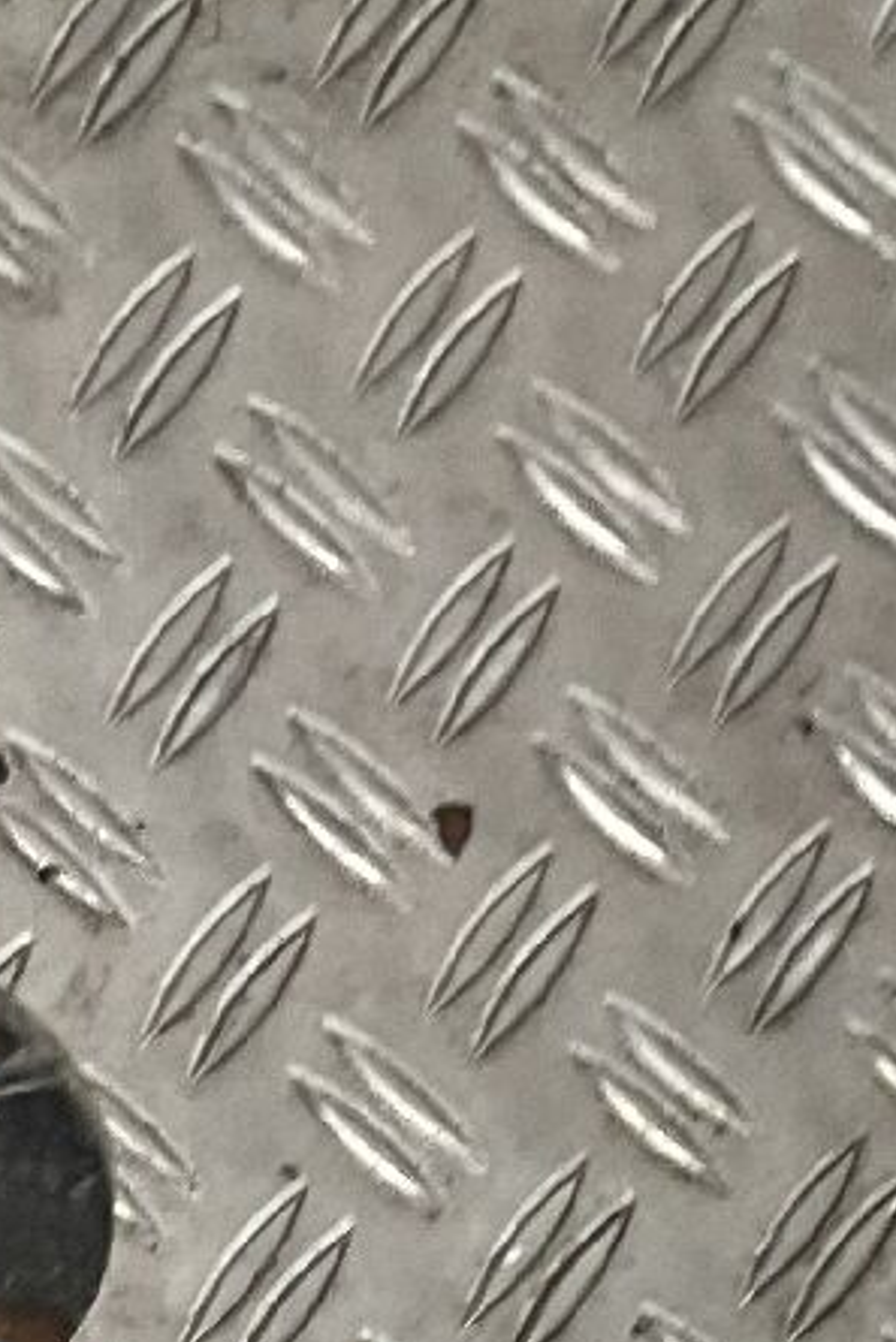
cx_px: -913
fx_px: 4849
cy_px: 2882
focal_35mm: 130
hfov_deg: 9.8
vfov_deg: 13.1
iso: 32
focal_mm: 3
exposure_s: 1/50
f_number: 1.8
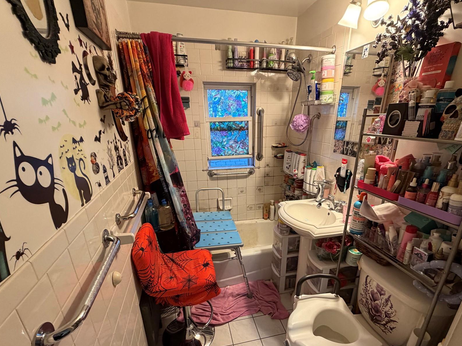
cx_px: 247
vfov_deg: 70.6
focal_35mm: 18
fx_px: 240
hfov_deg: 87.6
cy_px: 213
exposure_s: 1/60
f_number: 2.2
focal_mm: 2.22
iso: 400
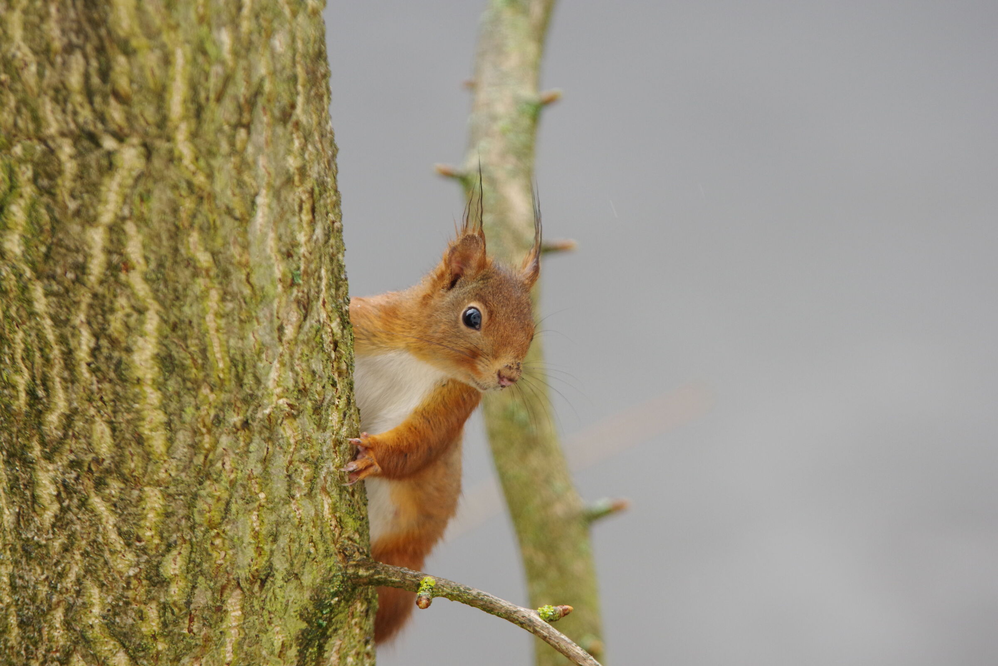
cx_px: 499
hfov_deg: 7.6
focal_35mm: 270
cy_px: 333
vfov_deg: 5.1
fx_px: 7484
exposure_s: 1/500
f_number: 4
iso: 800
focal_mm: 180
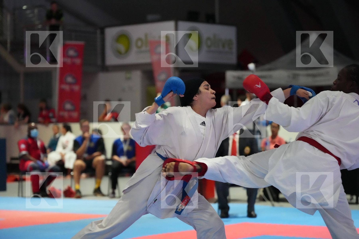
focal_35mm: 107
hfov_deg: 19.1
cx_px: 180
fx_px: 1067
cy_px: 120
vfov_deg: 12.8
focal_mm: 107
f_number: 2.8
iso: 12800
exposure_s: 1/800
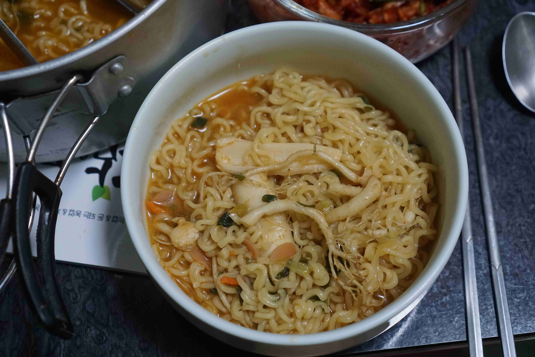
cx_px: 268
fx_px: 780
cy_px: 178
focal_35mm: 52
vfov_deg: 25.8
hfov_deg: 37.9
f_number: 4
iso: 1600
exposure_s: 1/160
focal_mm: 35
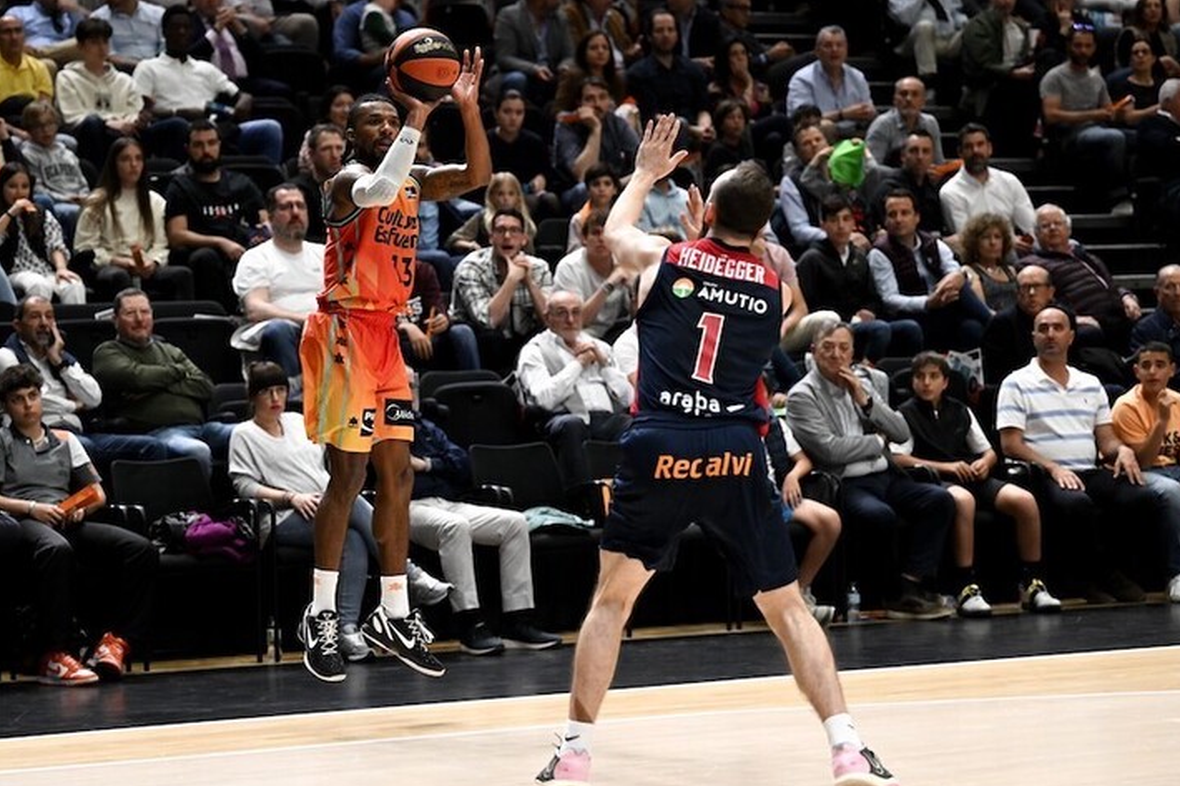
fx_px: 2982
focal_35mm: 91
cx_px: 600
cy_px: 399
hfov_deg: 22.4
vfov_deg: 15.0
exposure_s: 1/1000
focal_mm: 89
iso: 2500
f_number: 2.8
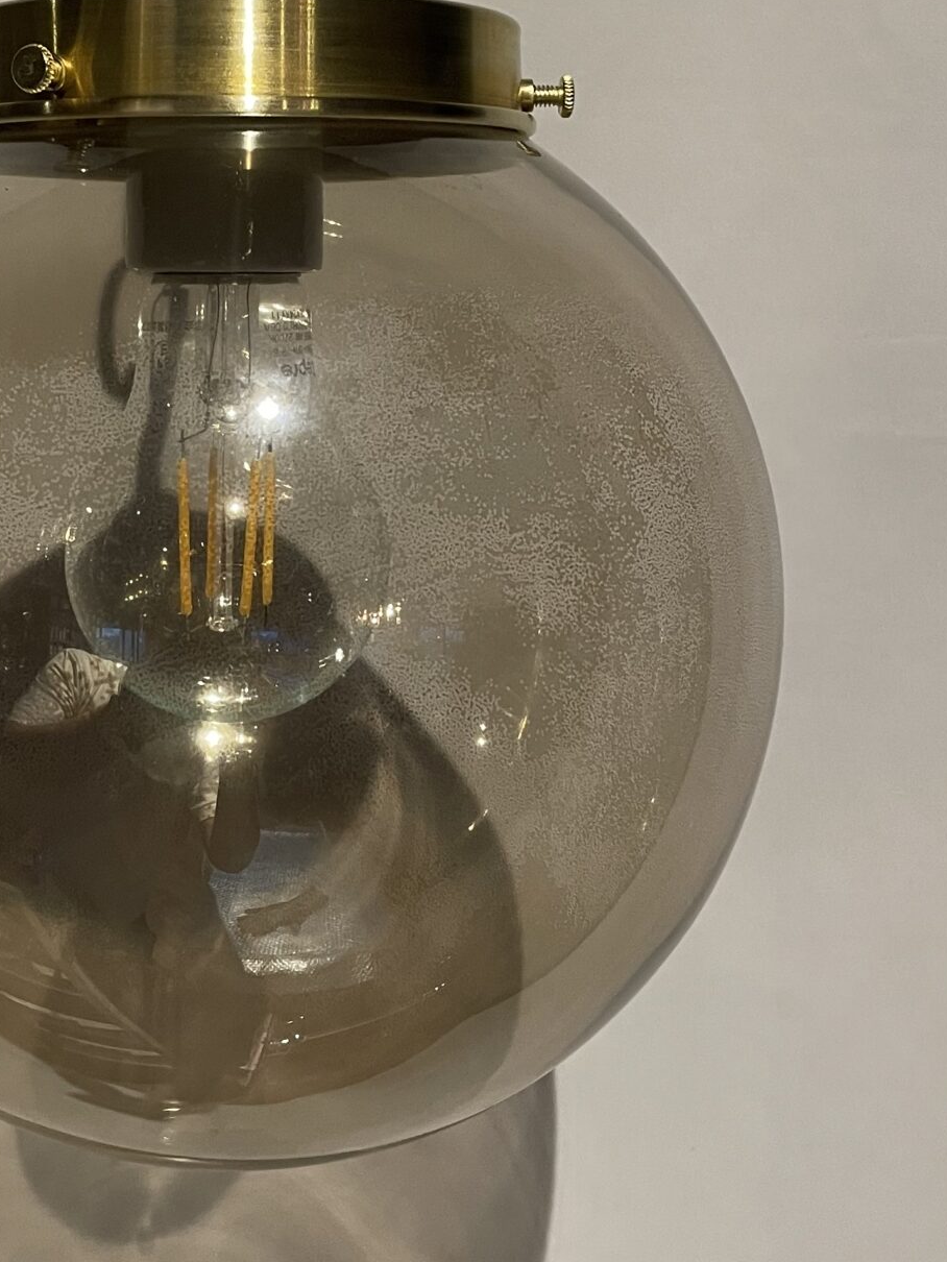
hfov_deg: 26.3
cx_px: 260
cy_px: 444
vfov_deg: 34.7
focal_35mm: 55
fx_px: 2005
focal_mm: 4.2
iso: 160
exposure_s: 1/50
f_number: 1.6
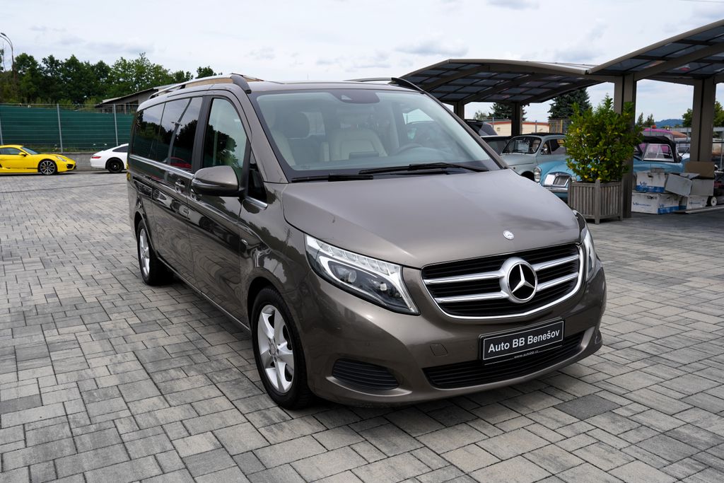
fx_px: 644
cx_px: 362
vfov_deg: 41.1
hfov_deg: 58.7
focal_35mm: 32
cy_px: 242
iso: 100
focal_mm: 32
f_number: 8
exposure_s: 1/320
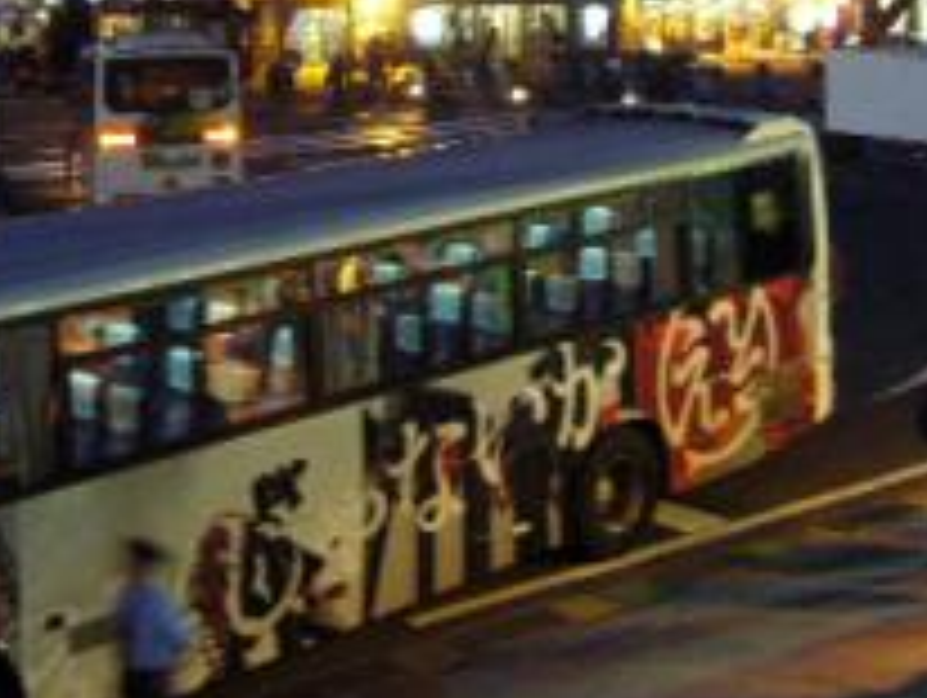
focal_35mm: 76
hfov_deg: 25.6
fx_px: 2038
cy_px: -45
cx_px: 513
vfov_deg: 18.8
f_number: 2.8
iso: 200
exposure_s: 1/8
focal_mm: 5.8
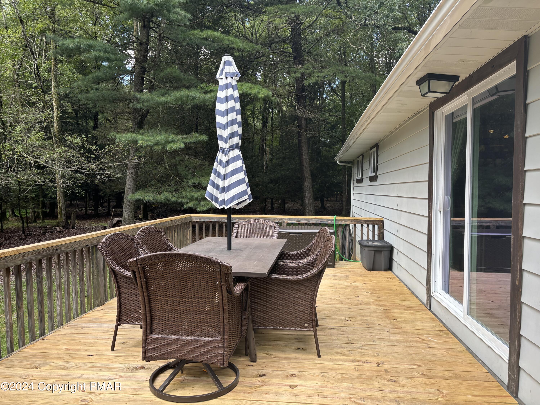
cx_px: 270
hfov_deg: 67.3
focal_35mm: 26
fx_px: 406
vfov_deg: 53.1
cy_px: 202
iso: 40
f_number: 1.6
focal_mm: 5.96
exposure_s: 1/199
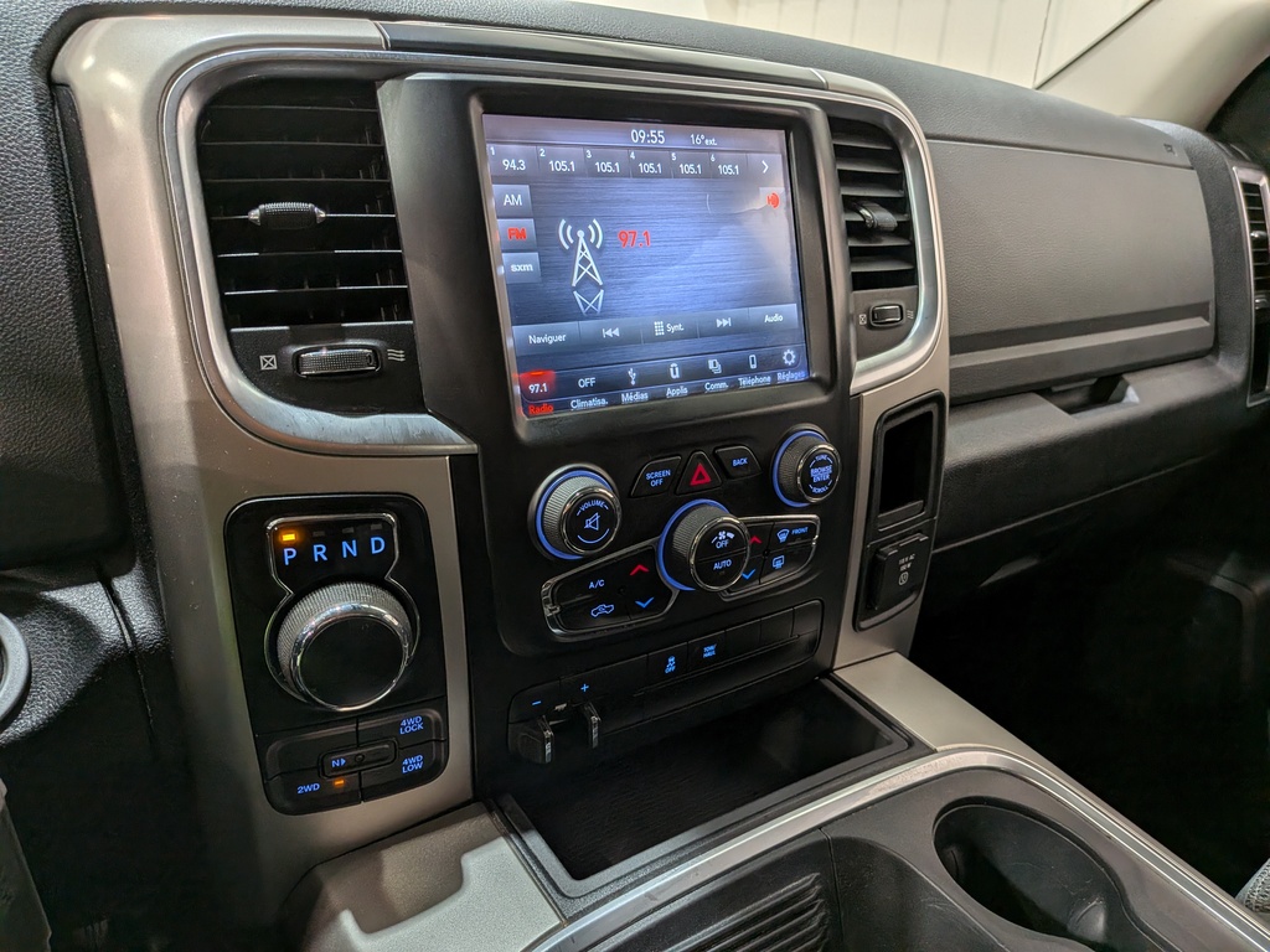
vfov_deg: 56.8
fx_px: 881
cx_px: 635
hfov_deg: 71.6
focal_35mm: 24
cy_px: 476
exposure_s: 1/108
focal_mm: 4.53
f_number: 1.7
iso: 28
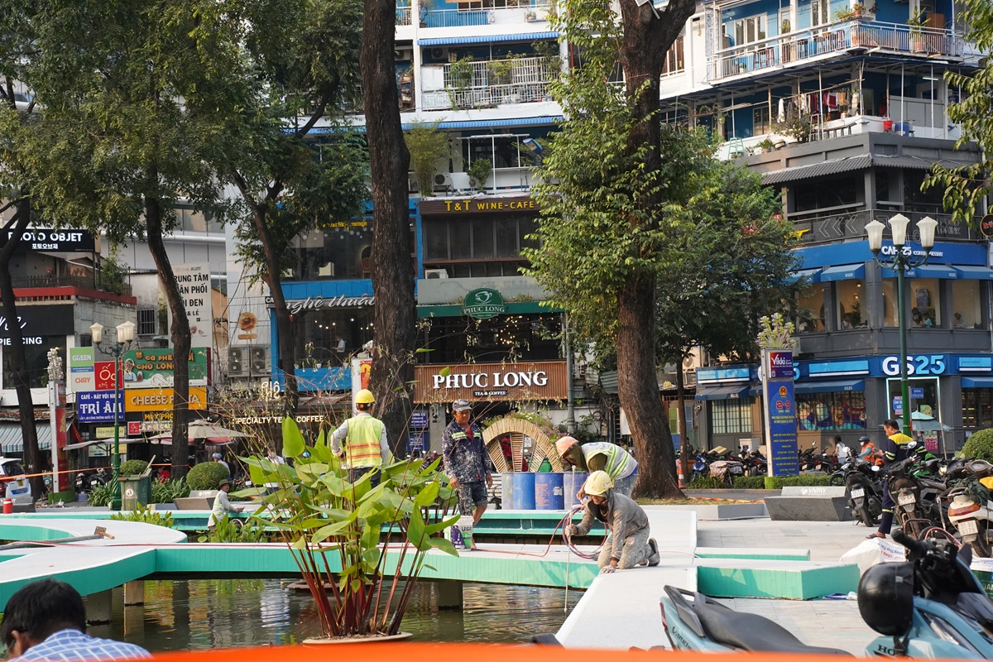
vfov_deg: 18.2
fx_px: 2069
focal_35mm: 75
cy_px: 331
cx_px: 496
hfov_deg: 27.0
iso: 4000
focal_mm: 75
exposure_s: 1/500
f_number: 11
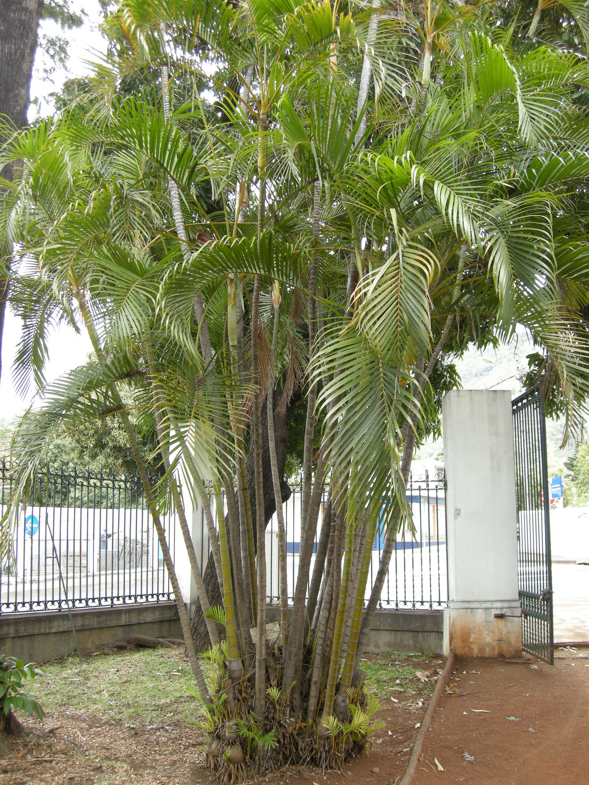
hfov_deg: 40.7
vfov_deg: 52.6
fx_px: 794
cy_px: 392
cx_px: 294
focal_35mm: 35
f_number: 3.4
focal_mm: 7.5
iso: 64
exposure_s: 1/60
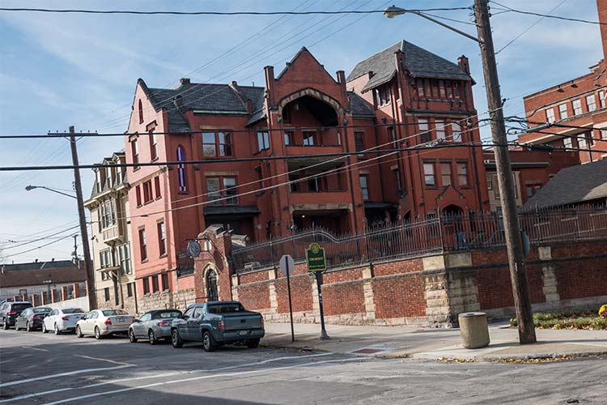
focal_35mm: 46
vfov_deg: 29.2
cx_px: 304
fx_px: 776
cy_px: 202
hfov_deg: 42.7
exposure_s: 1/2000
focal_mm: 46
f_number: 7.1
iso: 200
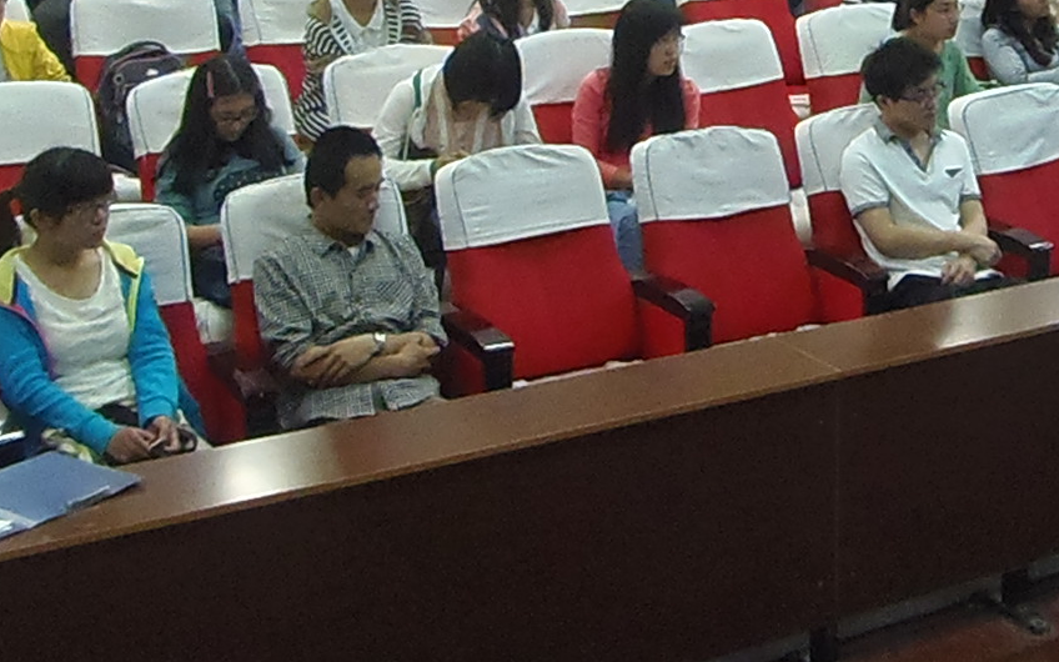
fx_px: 1732
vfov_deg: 20.8
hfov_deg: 33.7
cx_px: 711
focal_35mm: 60
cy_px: -36
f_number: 3.2
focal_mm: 5.5
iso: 1600
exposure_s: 1/60
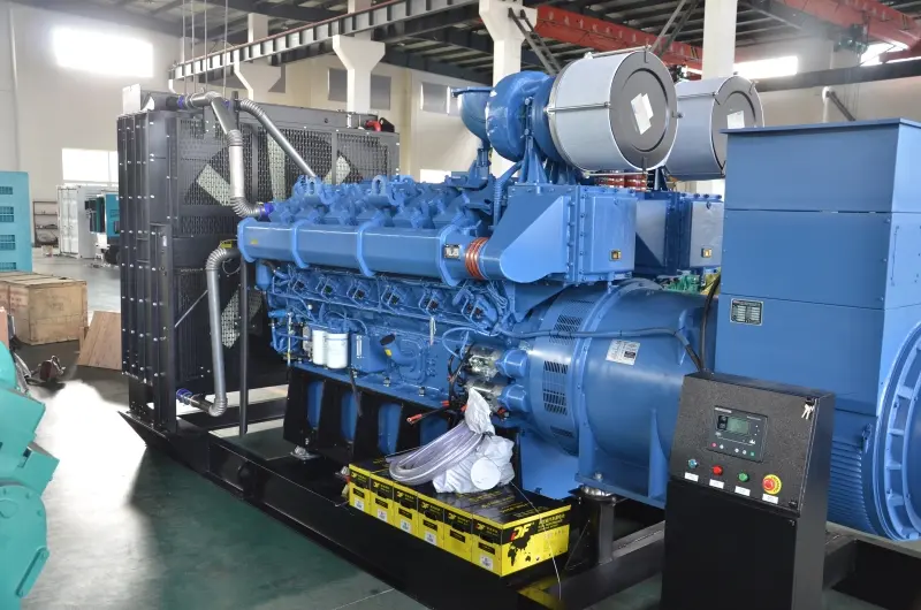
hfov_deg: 57.3
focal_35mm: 33
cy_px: 305
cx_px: 460
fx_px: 843
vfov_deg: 39.8
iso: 640
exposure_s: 1/30
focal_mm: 22
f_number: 3.8
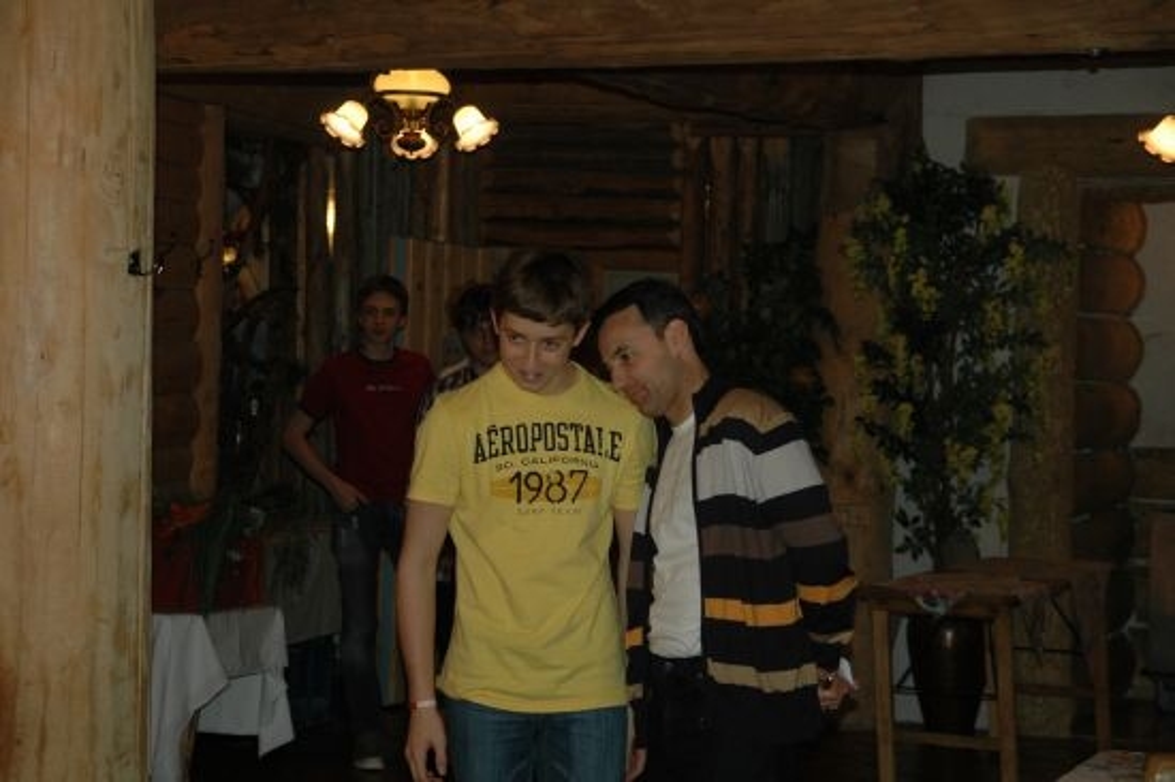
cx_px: 588
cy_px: 391
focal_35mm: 78
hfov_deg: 26.0
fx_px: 2544
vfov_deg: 17.5
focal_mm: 52
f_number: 5
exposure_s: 1/60
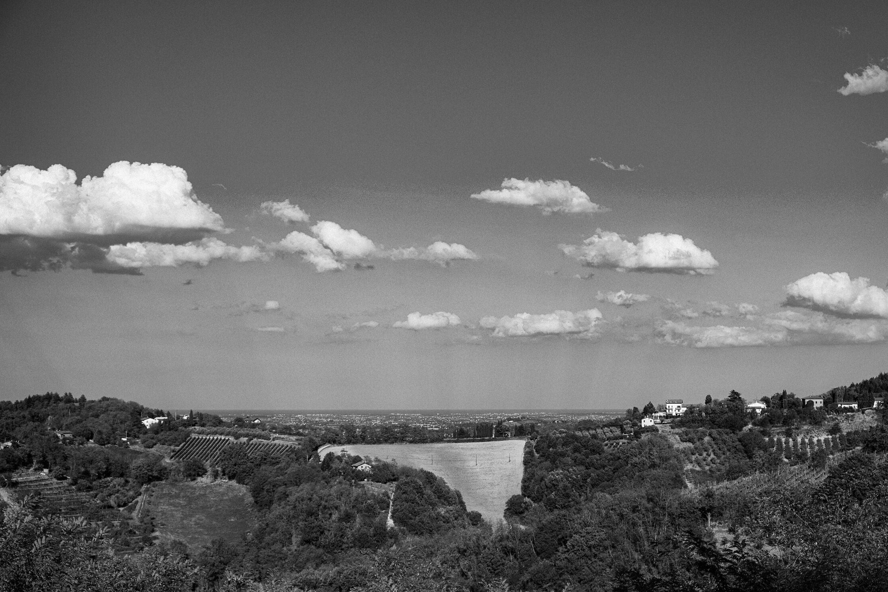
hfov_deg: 37.5
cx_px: 479
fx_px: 1307
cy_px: 306
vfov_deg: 25.5
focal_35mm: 53
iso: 200
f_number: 5.6
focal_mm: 32.9
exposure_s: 1/1500
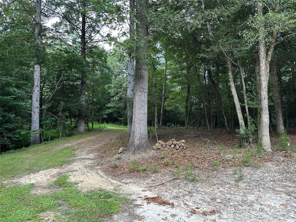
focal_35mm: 24
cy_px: 111
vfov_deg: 56.8
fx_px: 205
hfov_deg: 71.6
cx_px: 148
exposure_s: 1/121
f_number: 1.78
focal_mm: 6.86
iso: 80
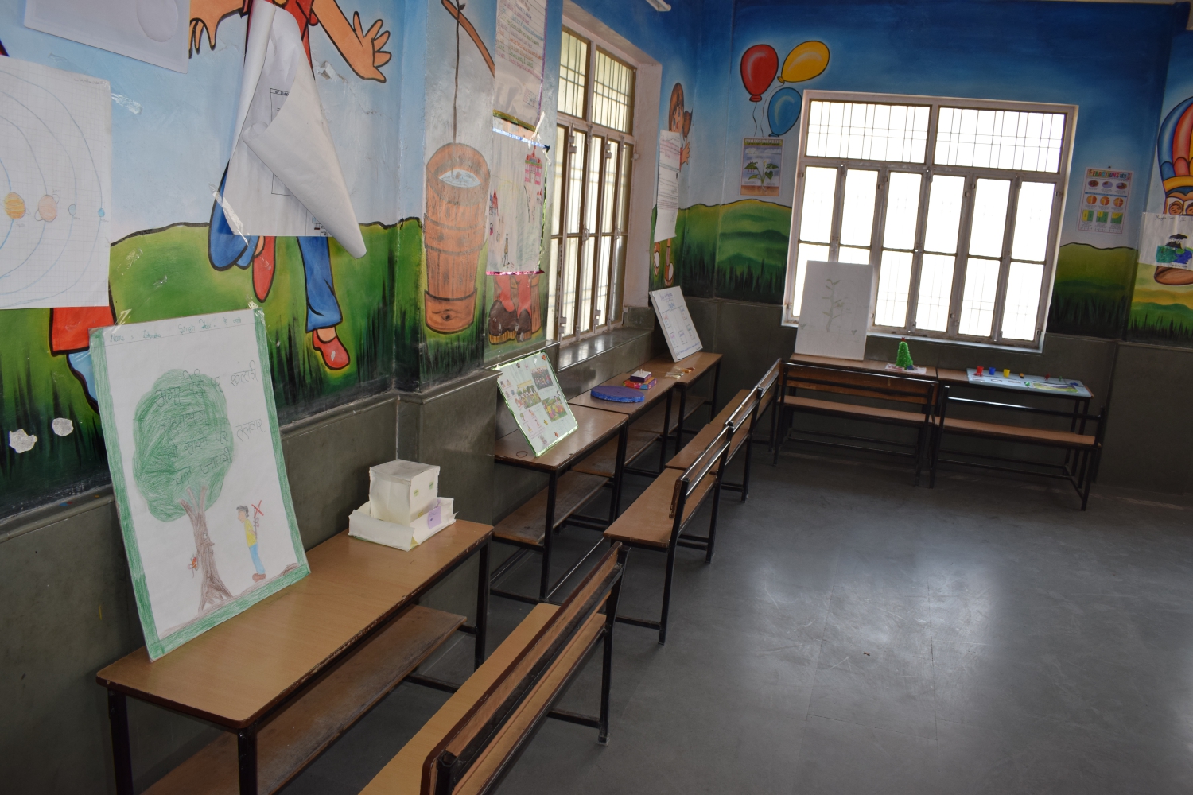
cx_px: 596
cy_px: 398
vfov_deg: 47.9
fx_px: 895
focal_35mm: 27
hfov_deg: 67.4
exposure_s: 1/125
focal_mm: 18
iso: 500
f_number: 5.6
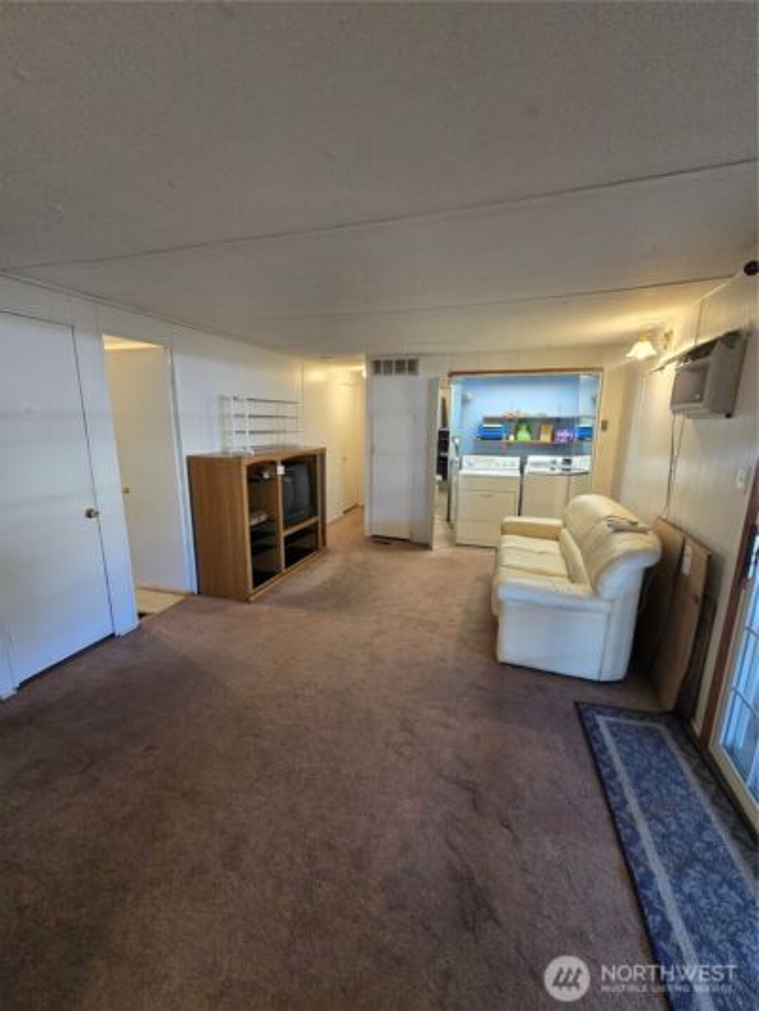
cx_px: 380
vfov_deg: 106.2
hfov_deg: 89.9
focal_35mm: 13
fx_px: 380
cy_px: 506
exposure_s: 1/60
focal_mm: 2.2
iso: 640
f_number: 2.2
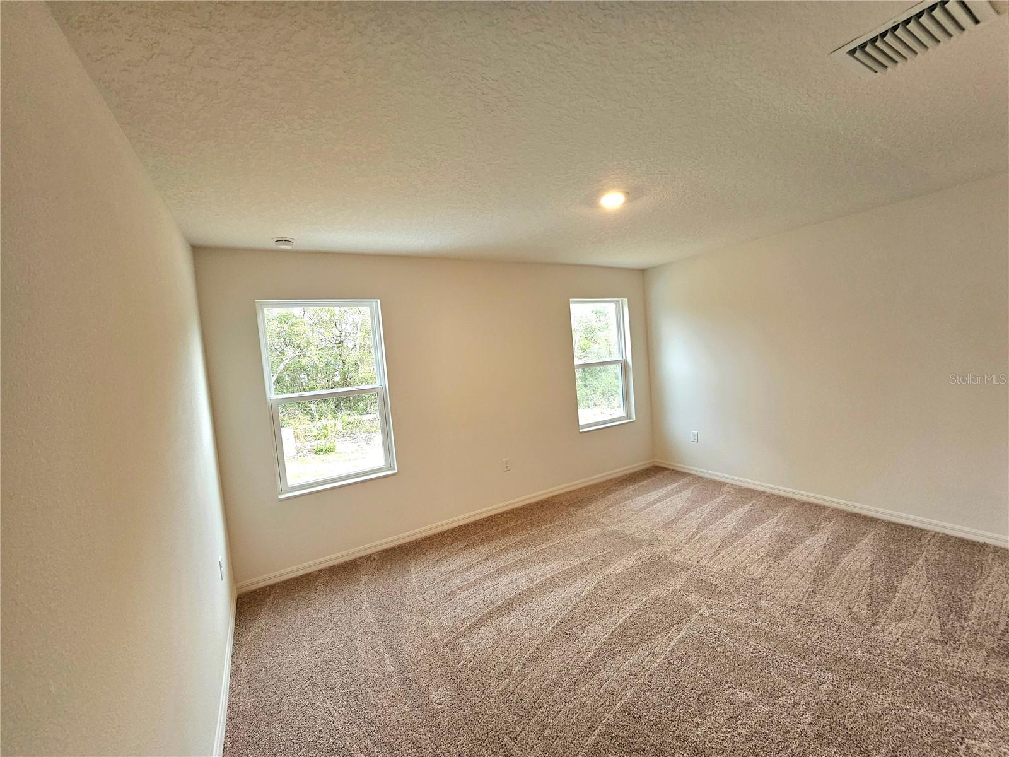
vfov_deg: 89.9
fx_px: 379
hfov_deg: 106.2
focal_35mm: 13
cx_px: 504
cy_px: 378
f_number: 2.2
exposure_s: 1/60.2
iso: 160
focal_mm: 2.2
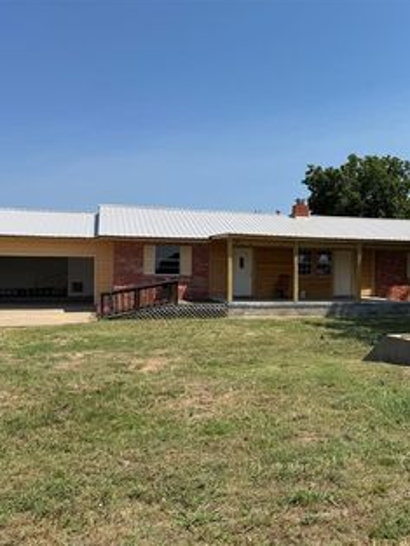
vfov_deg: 55.3
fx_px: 521
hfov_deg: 42.1
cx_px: 290
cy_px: 276
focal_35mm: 33
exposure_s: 1/5348
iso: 80
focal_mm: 6.76
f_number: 1.78
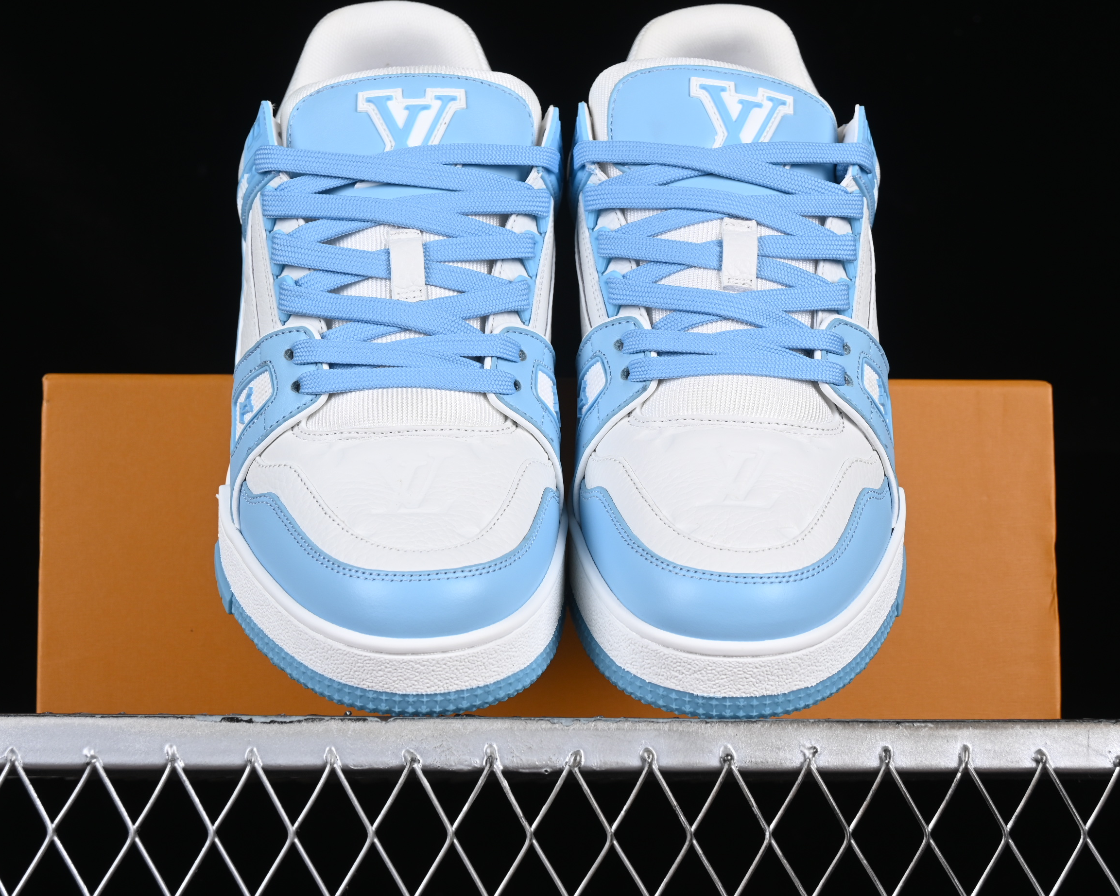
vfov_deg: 18.1
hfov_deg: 22.5
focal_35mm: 85
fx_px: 2818
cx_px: 547
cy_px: 446
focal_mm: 50
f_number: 8
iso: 160
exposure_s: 1/80
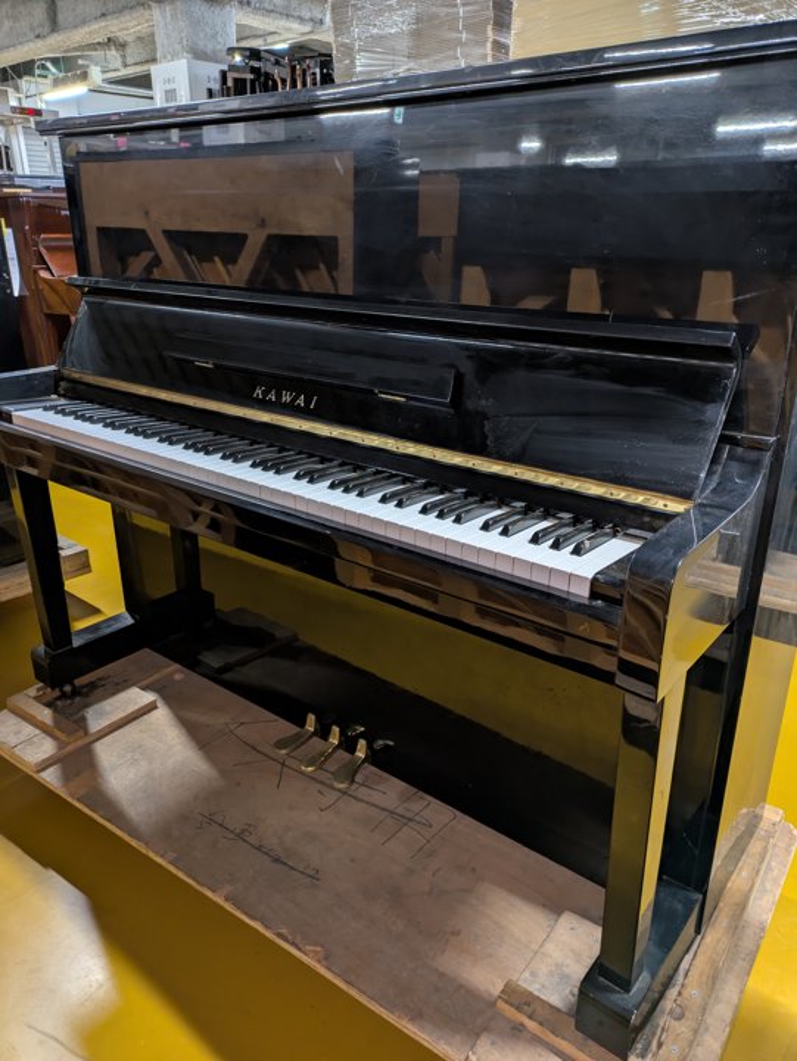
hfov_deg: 54.9
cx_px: 398
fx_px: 767
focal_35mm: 25
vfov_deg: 69.4
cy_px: 530
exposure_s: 1/24
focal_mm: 5.43
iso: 180
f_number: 1.89
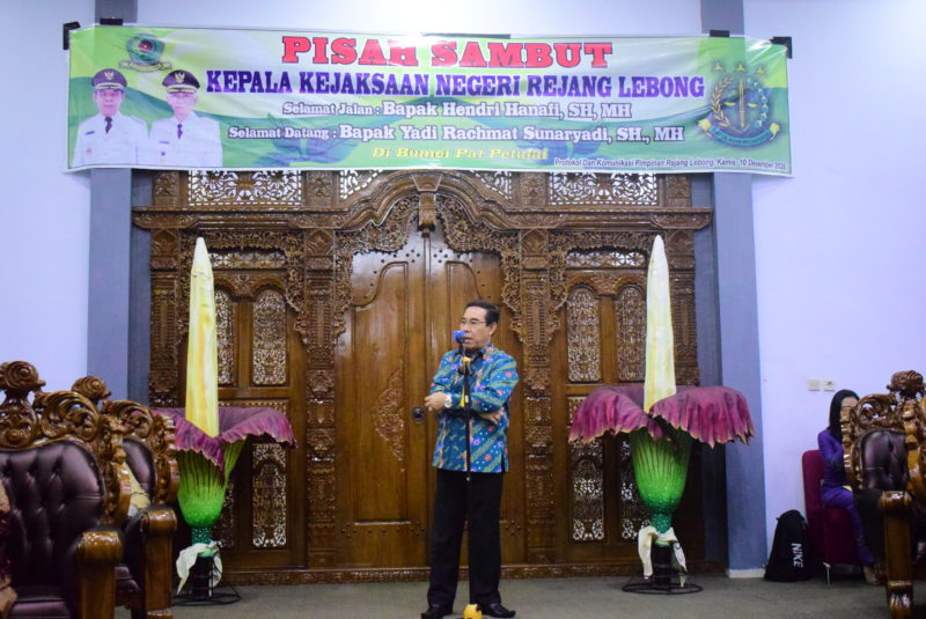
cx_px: 463
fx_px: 1159
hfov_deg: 43.6
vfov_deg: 29.9
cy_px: 310
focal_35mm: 45
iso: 8000
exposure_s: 1/80
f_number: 4.2
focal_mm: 30
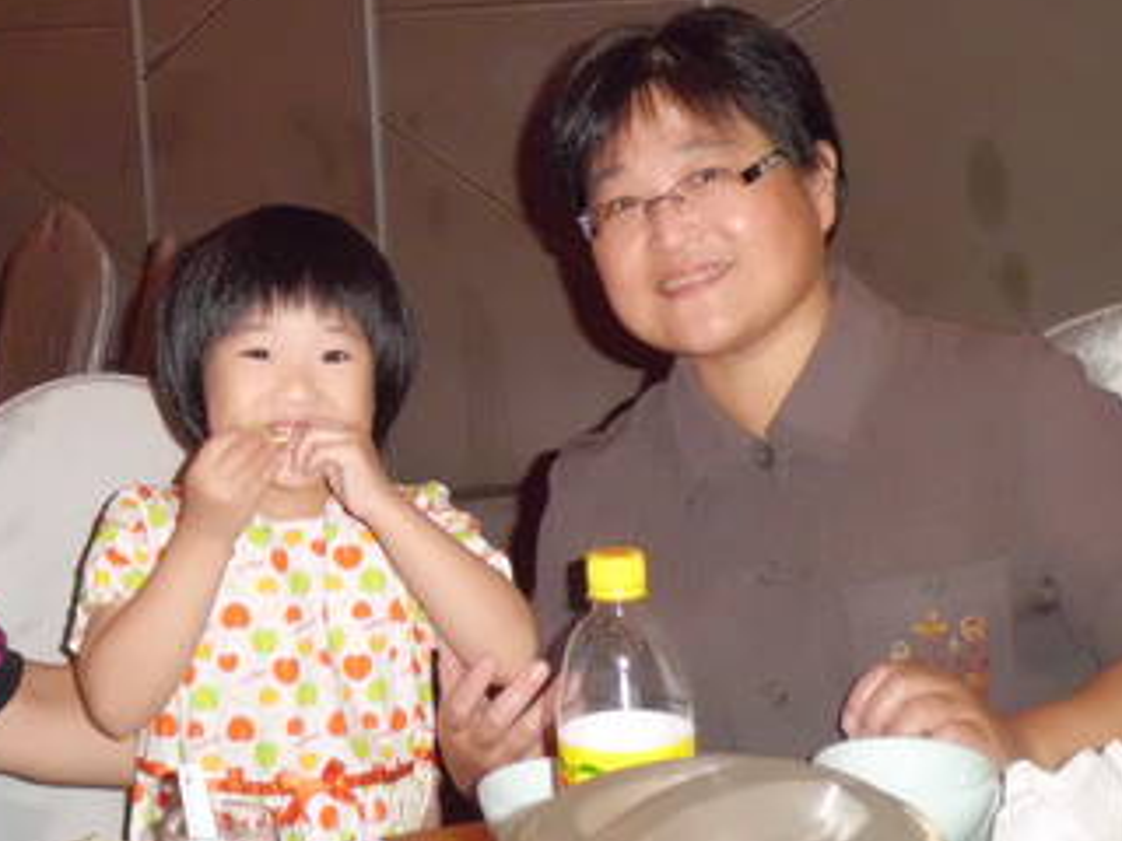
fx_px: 2334
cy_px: 112
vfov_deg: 20.1
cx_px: 288
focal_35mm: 72
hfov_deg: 26.7
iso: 400
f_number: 3.1
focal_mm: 6.4
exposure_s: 1/60
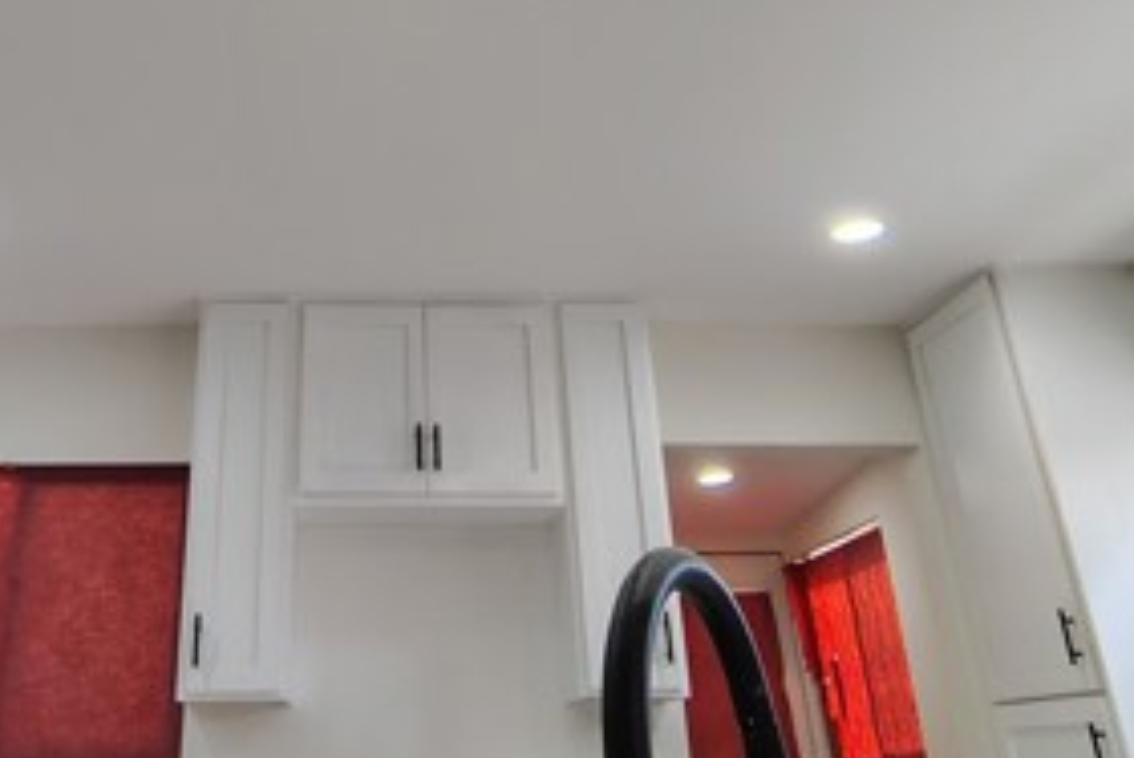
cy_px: 61
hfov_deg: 49.8
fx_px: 1198
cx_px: 377
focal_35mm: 38
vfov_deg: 33.1
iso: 167
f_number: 2.2
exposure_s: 1/60
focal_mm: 2.13
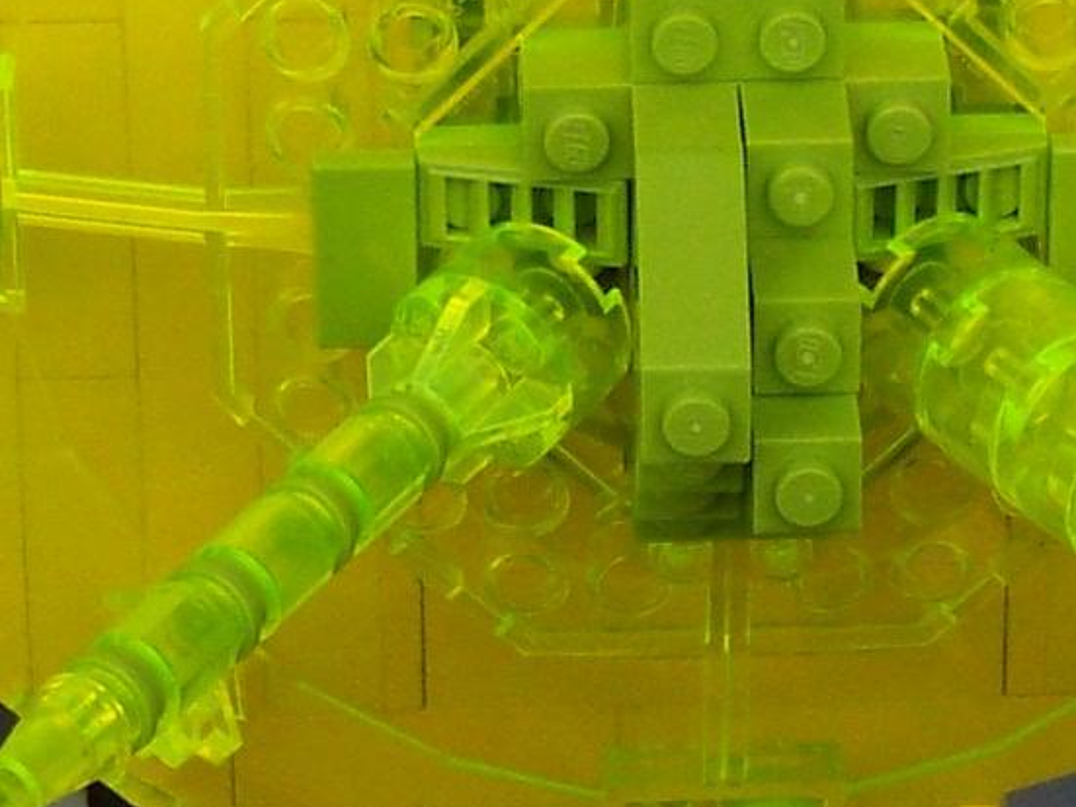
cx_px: 734
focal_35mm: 212
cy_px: 133
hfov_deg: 9.3
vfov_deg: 7.0
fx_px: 6588
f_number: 2.8
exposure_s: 1/250
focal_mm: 6.3
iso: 64
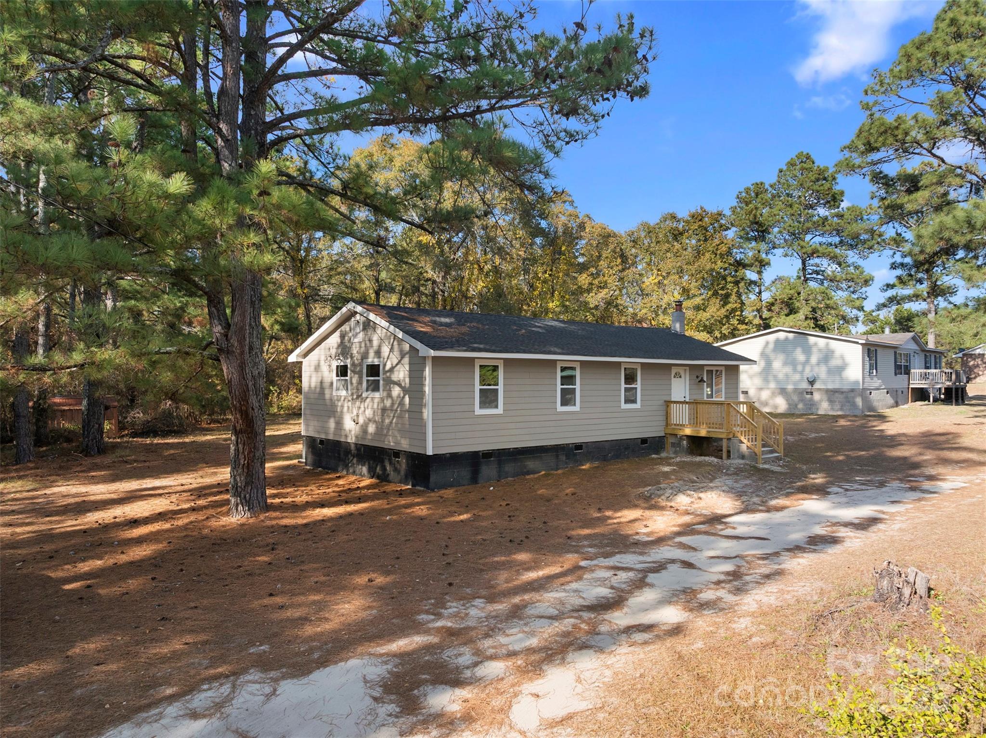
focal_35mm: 24
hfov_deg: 71.6
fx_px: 683
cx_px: 493
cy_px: 369
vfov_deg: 56.8
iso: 200
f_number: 2.8
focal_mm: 12.29
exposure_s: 1/1000
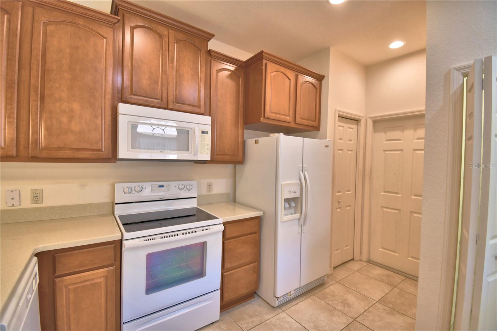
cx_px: 248
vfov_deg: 77.3
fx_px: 207
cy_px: 166
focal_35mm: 15
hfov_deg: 100.4
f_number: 4.5
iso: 400
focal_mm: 10
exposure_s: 1/50
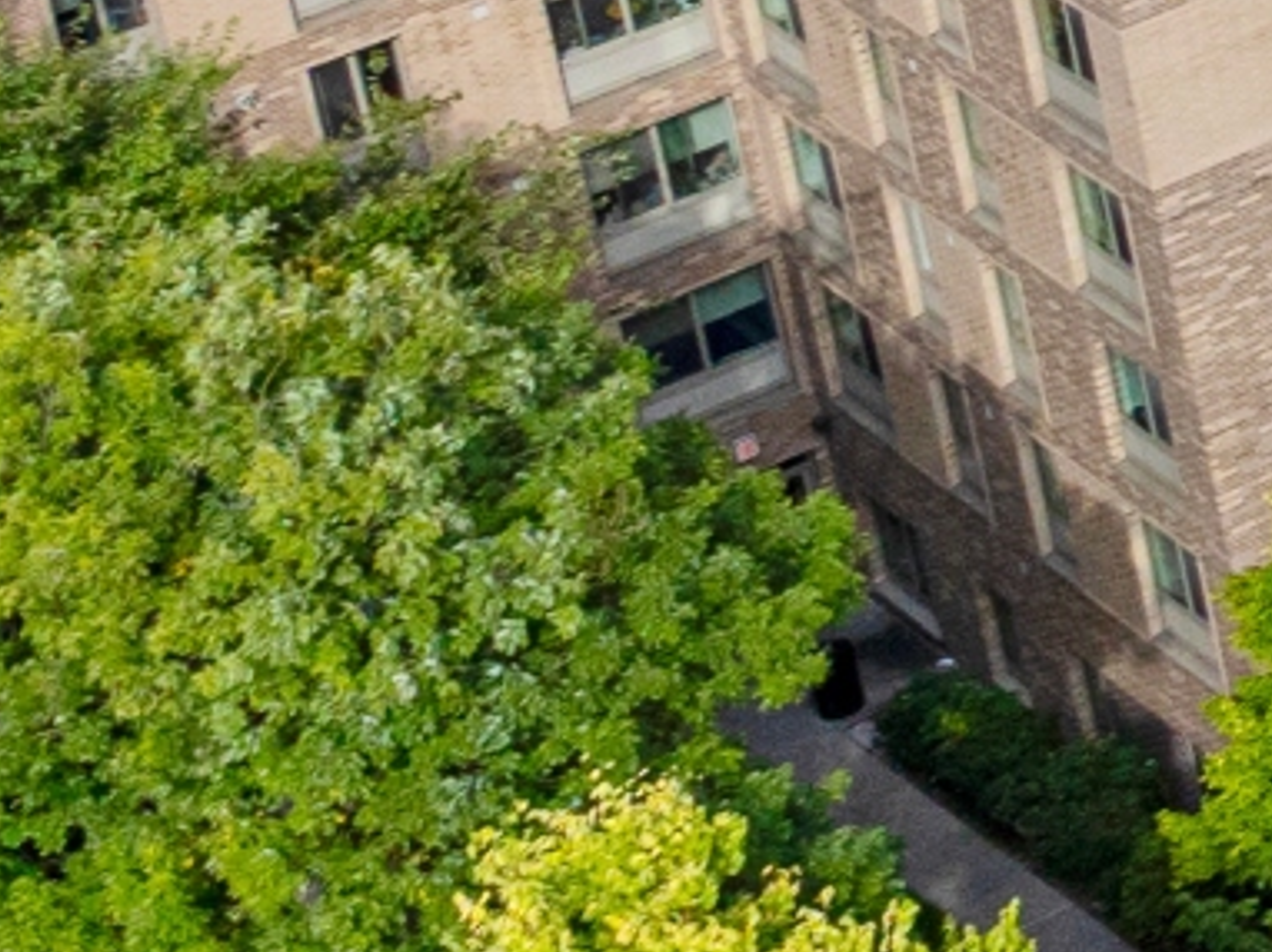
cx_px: 4715
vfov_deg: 8.1
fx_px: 6647
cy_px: -396
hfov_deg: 8.0
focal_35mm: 181
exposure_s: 1/1600
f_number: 2.8
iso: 100
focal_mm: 12.29
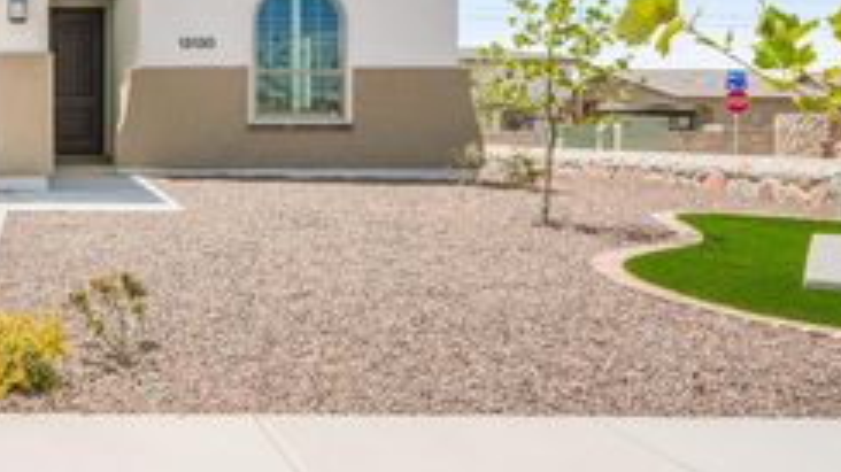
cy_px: 146
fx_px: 1003
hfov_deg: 40.3
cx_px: 14
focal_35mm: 45
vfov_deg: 26.3
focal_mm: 21
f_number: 10
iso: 640
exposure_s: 1/4000
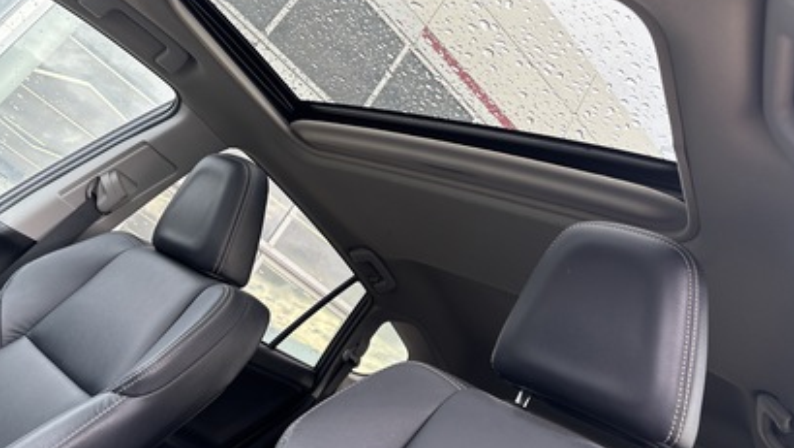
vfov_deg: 40.1
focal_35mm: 29
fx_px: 611
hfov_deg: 66.0
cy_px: 183
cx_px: 401
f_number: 1.6
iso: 80
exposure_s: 1/121
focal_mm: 5.96
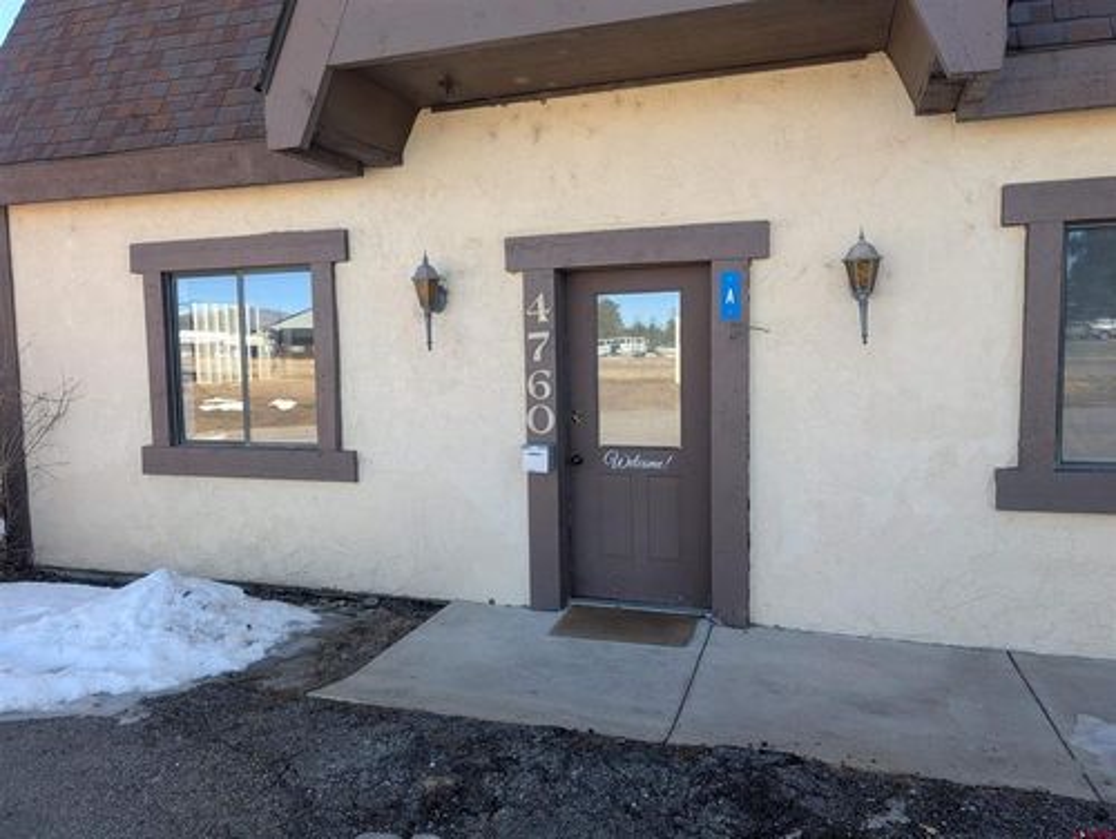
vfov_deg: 56.9
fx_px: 774
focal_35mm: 24
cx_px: 558
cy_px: 420
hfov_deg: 71.5
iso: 24
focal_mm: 6.9
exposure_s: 1/220
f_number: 1.68
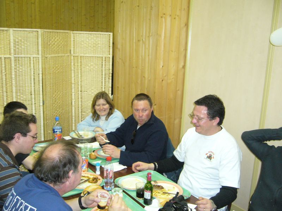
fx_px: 285
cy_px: 106
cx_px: 141
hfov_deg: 52.6
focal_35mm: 35
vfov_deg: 40.7
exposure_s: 1/30
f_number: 2.8
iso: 250
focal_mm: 5.8
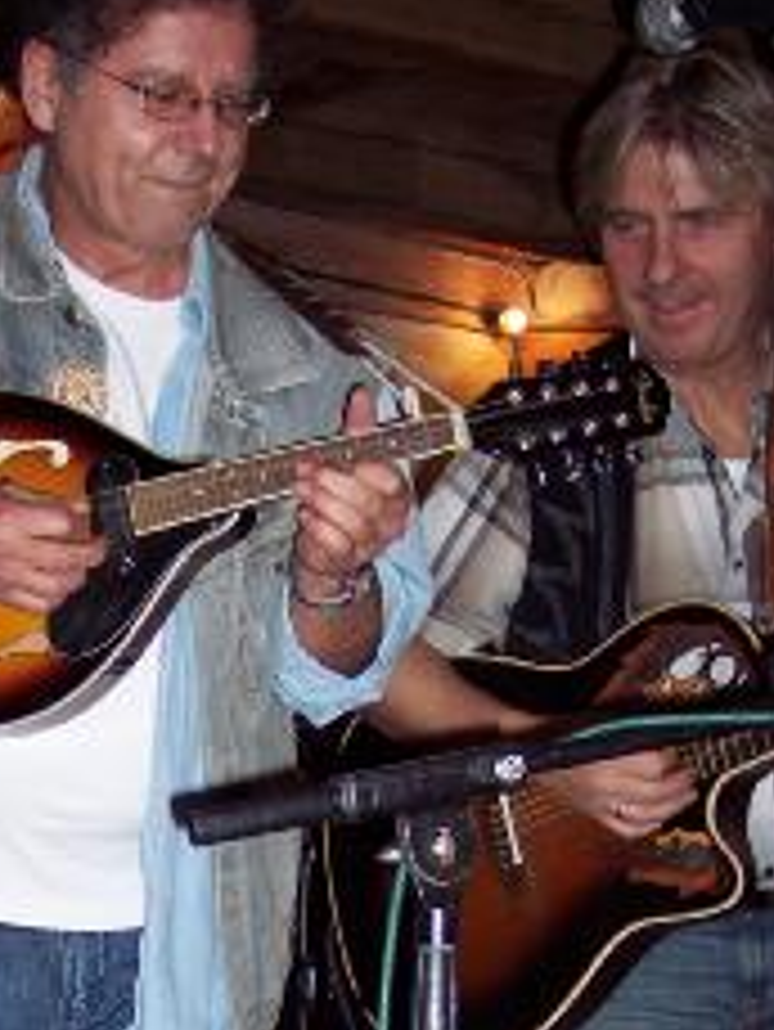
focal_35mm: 85
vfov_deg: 22.4
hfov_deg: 17.2
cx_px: 119
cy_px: 936
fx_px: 2532
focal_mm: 8
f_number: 2.8
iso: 100
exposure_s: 1/60
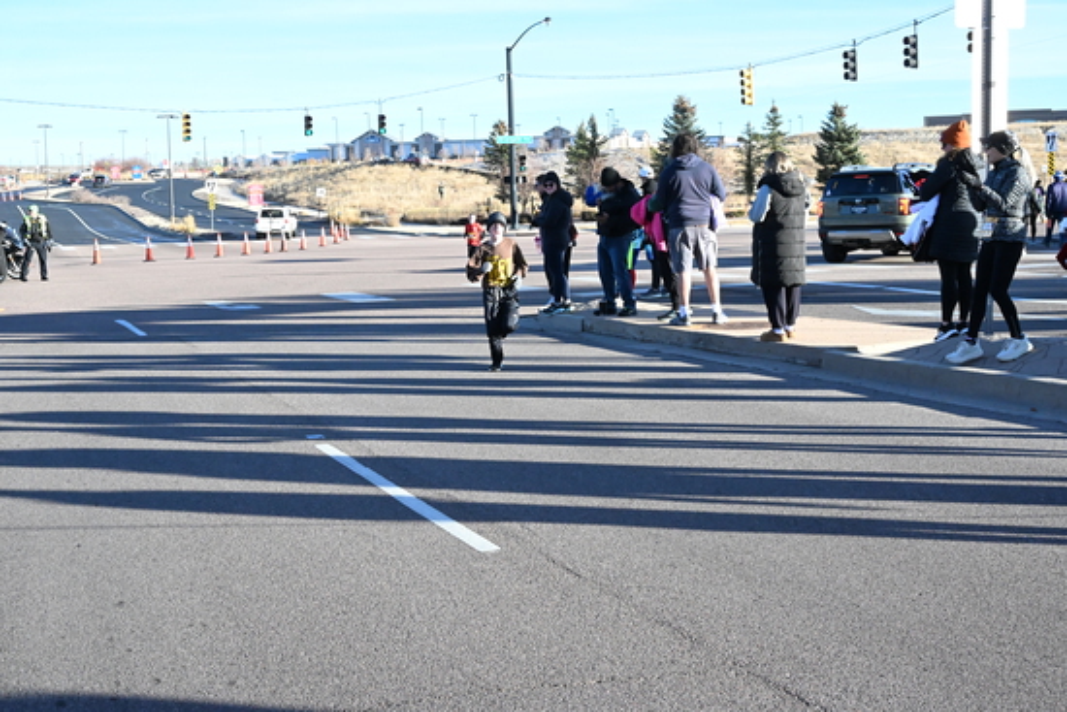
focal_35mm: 46
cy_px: 356
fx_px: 1364
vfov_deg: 29.3
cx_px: 534
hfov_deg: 42.7
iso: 8000
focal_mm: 46
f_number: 18
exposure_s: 1/1000
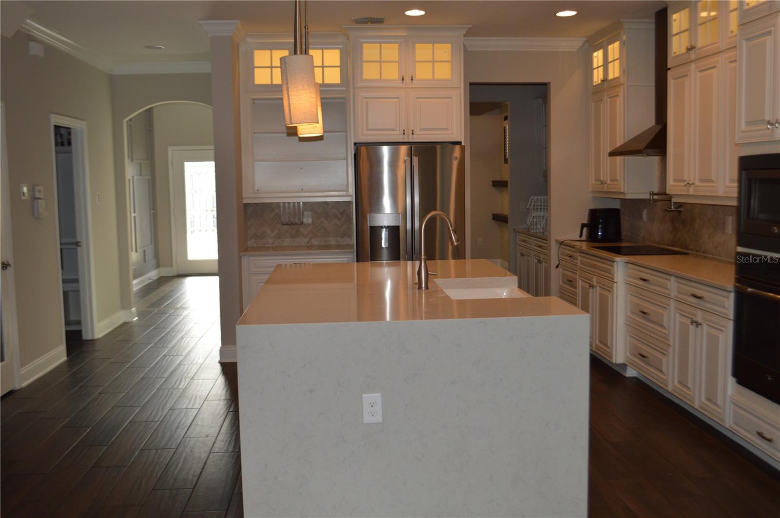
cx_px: 390
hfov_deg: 53.2
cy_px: 259
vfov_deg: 36.8
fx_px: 779
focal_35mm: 36
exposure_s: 1/125
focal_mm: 24
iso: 400
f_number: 4
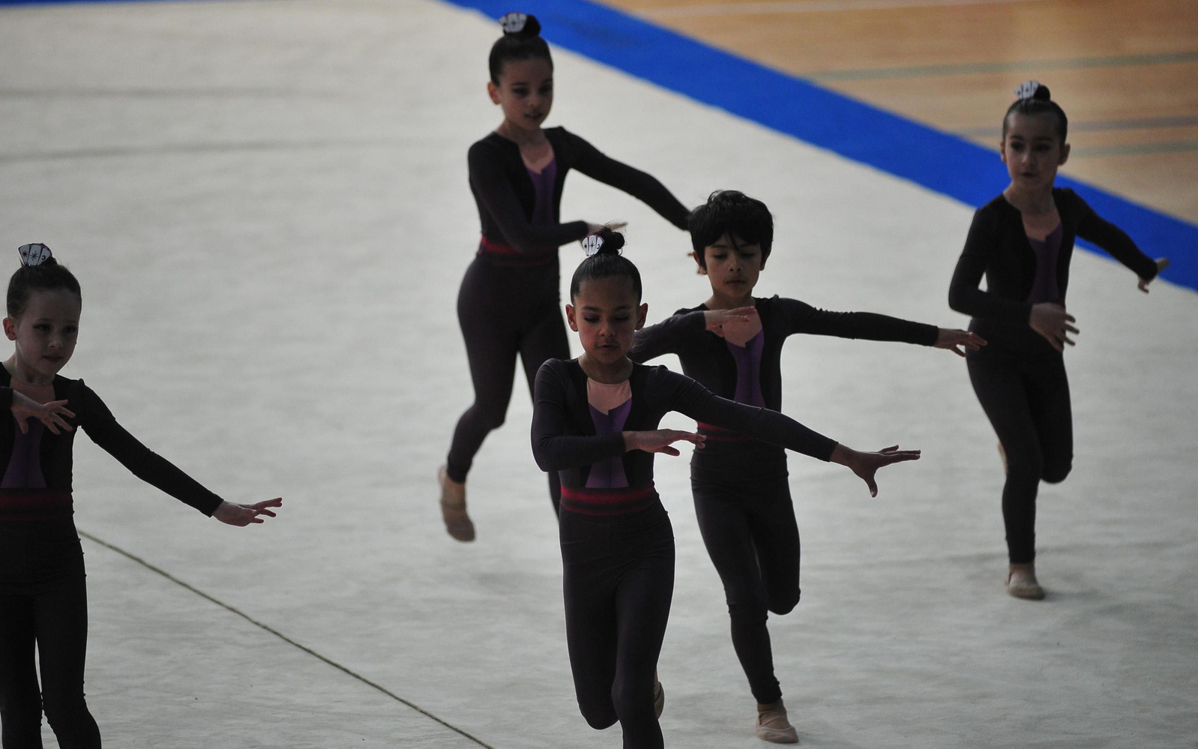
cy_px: 392
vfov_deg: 4.3
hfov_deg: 6.9
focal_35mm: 306
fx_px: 9991
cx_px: 599
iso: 3200
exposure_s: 1/2500
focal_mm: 300
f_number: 2.8
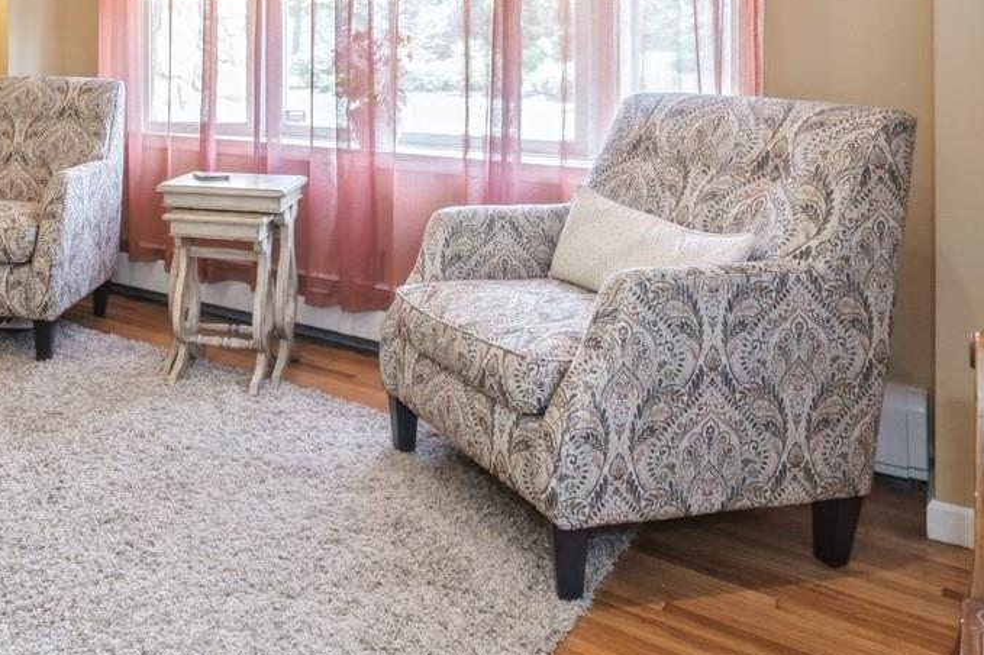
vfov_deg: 36.3
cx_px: 152
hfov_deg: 51.0
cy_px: 67
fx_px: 934
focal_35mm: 34
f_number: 11
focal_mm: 14.5
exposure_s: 1/6
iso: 400
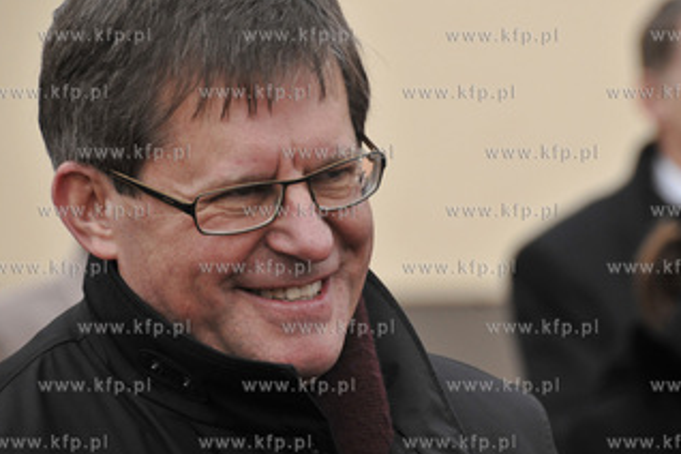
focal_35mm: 377
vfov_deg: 3.6
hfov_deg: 5.5
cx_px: 413
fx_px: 7131
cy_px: 180
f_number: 6.3
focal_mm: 200
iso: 400
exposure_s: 1/500
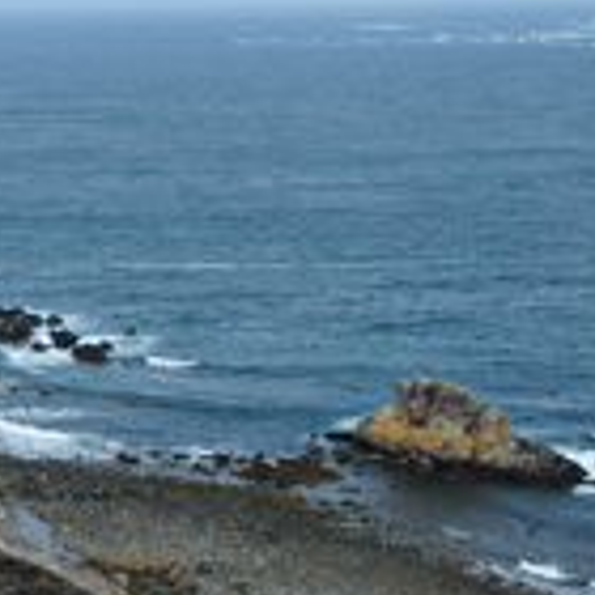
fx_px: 2548
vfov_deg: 13.3
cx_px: -234
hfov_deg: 12.8
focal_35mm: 131
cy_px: 338
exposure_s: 1/60
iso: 250
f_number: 14
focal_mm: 32
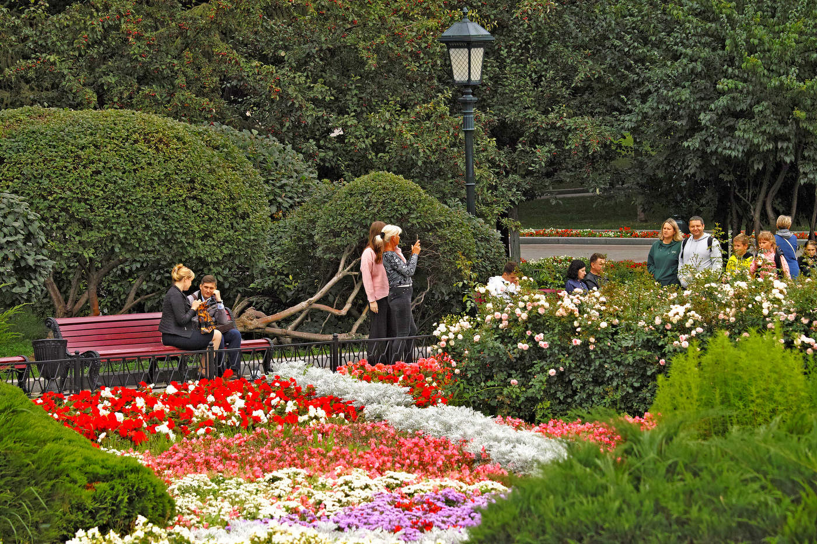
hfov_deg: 12.5
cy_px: 272
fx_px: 3744
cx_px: 408
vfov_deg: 8.3
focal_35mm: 165
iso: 400
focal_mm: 110
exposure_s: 1/100
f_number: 8
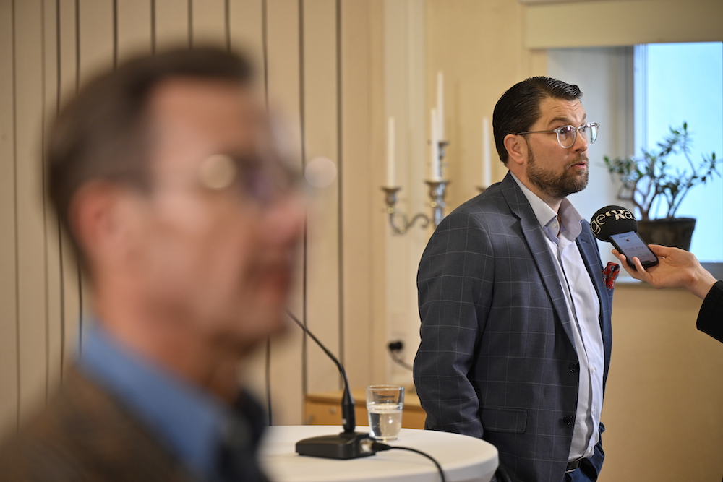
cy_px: 241
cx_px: 362
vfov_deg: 11.9
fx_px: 2310
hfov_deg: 17.8
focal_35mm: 115
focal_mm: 115
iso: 1400
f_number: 2.8
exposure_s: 1/200
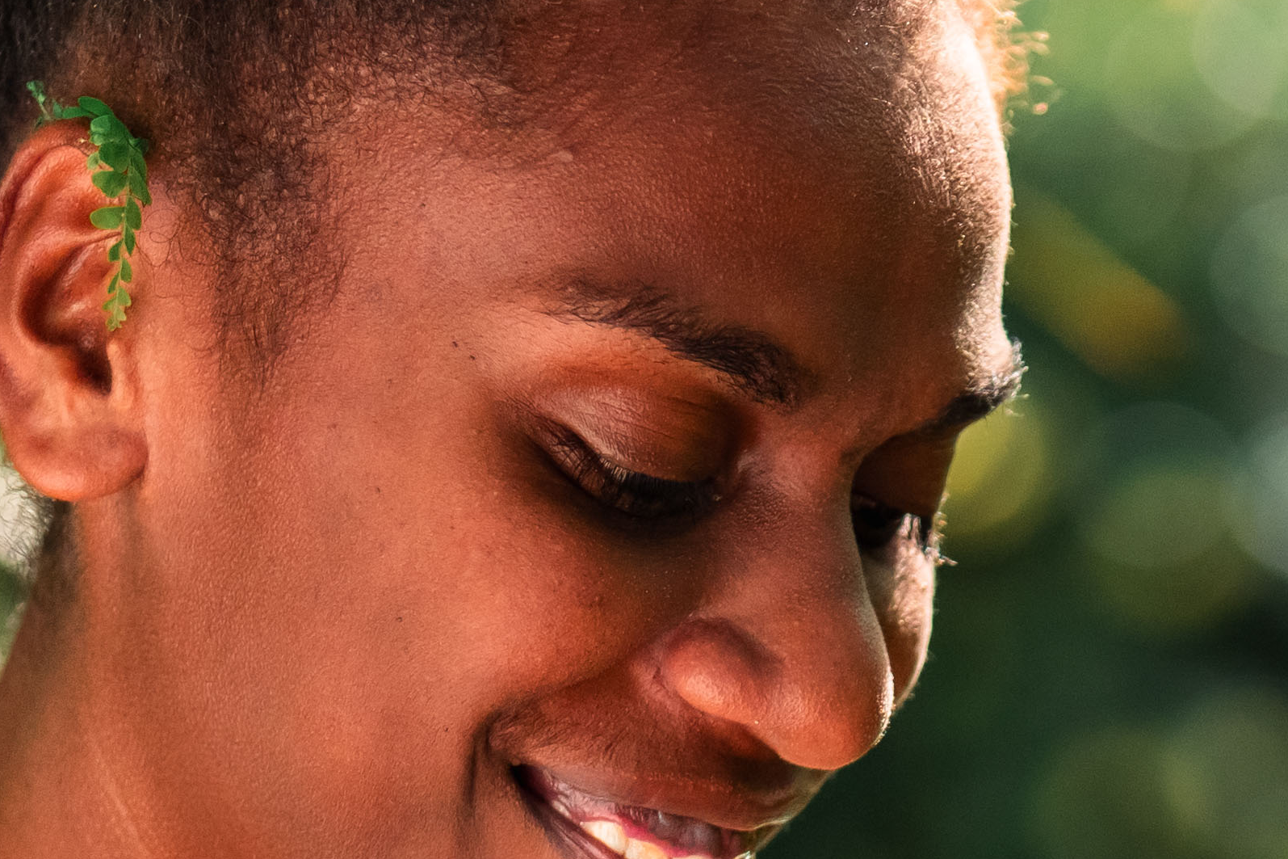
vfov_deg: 4.6
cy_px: 1333
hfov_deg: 6.9
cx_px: 1438
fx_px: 10660
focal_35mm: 298
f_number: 1.4
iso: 250
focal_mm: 50
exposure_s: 1/640
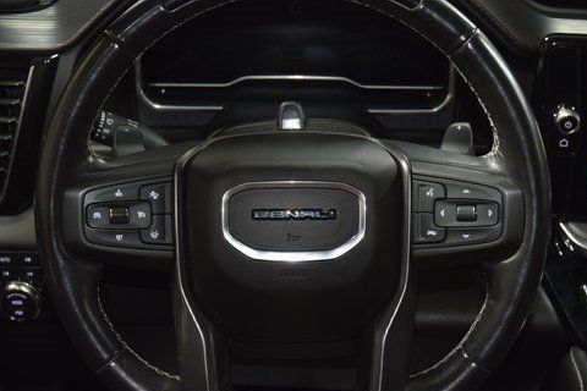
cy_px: 201
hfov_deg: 29.7
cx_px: 292
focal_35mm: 68
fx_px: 1109
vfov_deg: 20.0
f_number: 4
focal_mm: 34
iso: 1400
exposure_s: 1/13
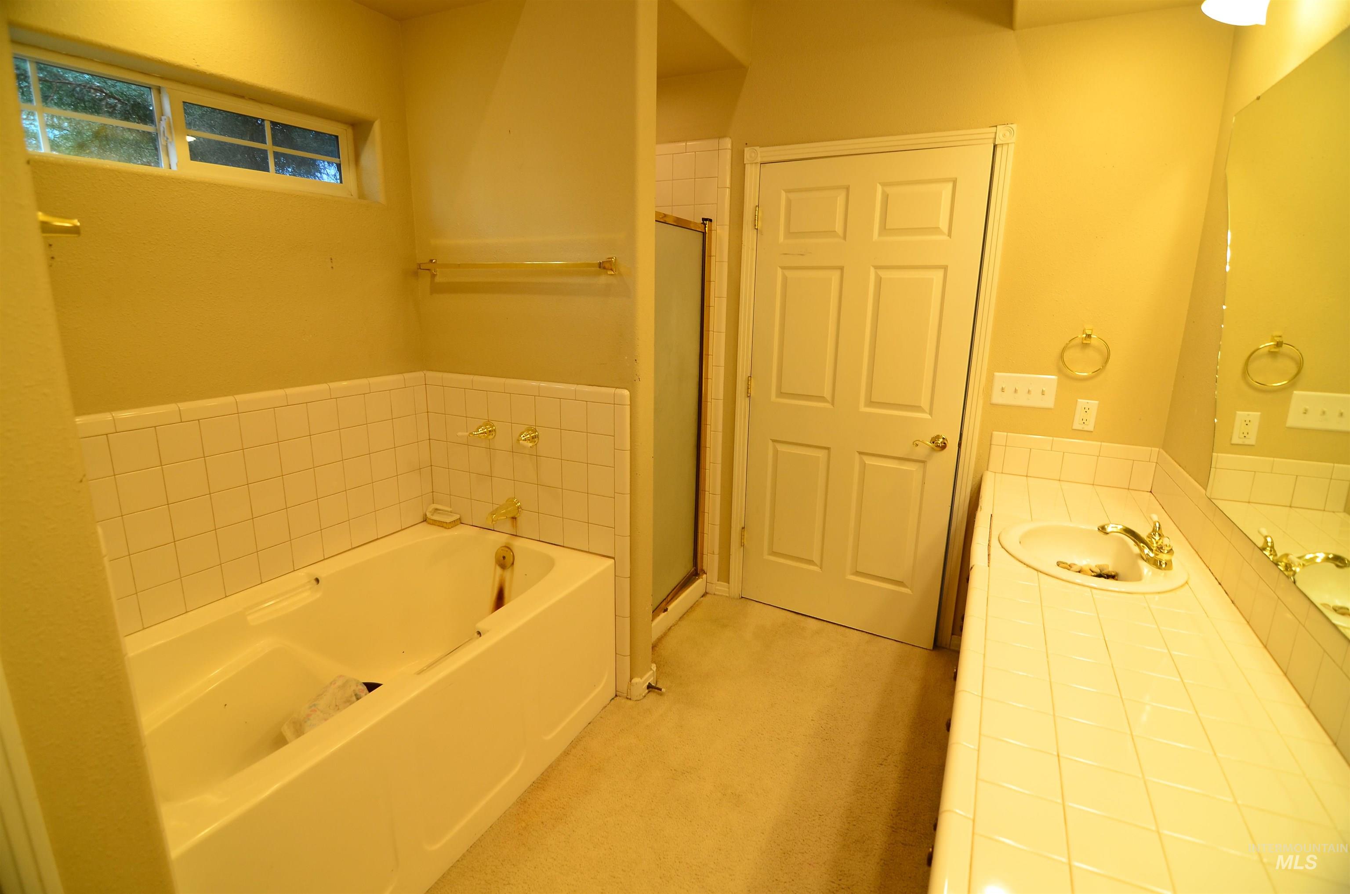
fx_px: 617
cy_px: 447
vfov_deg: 71.8
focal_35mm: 16
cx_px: 675
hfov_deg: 95.1
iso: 400
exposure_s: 1/40
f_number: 4
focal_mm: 11
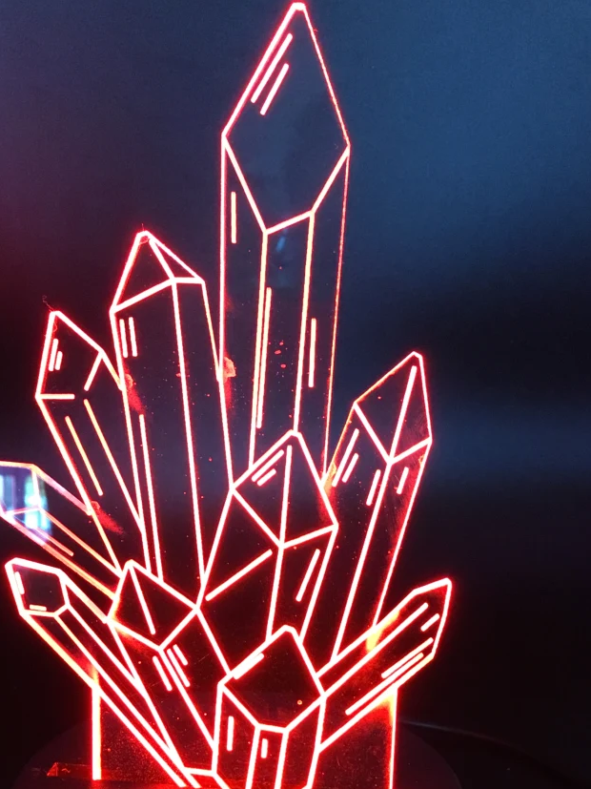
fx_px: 1025
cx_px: 268
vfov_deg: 41.4
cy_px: 542
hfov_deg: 32.2
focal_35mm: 45
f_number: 2.4
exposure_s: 1/30
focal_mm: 3.3
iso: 160
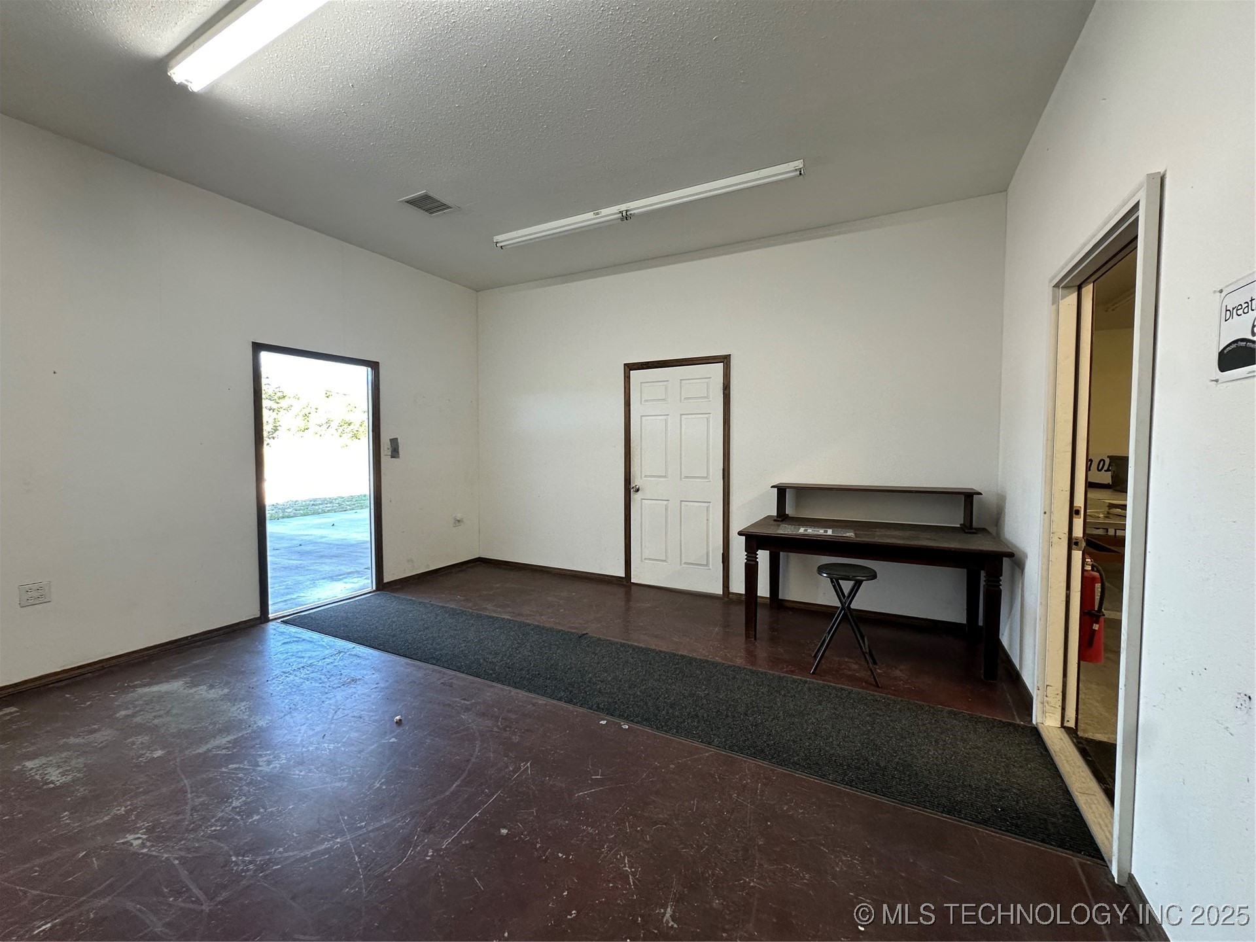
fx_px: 508
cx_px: 628
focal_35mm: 14
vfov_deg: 85.7
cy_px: 471
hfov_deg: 102.1
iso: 200
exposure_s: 1/120
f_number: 2.2
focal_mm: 2.22
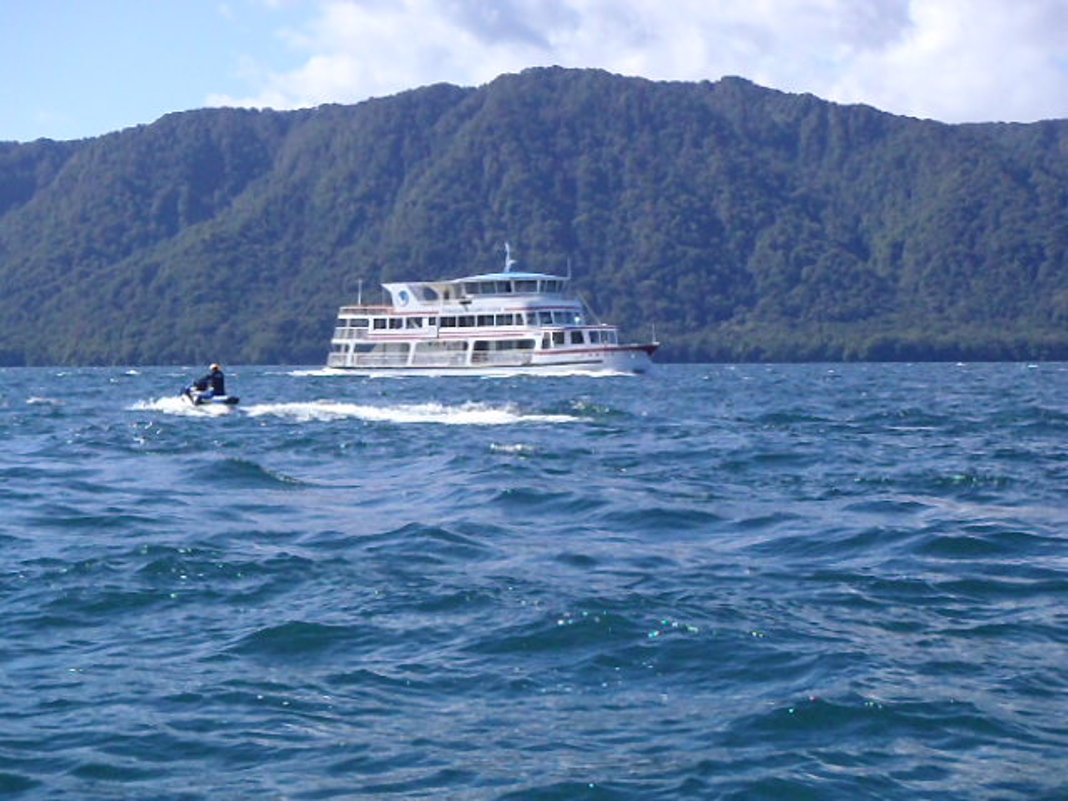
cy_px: 400
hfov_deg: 28.6
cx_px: 534
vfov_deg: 21.6
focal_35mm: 68
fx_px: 2098
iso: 800
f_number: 14
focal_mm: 12.26
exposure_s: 1/320
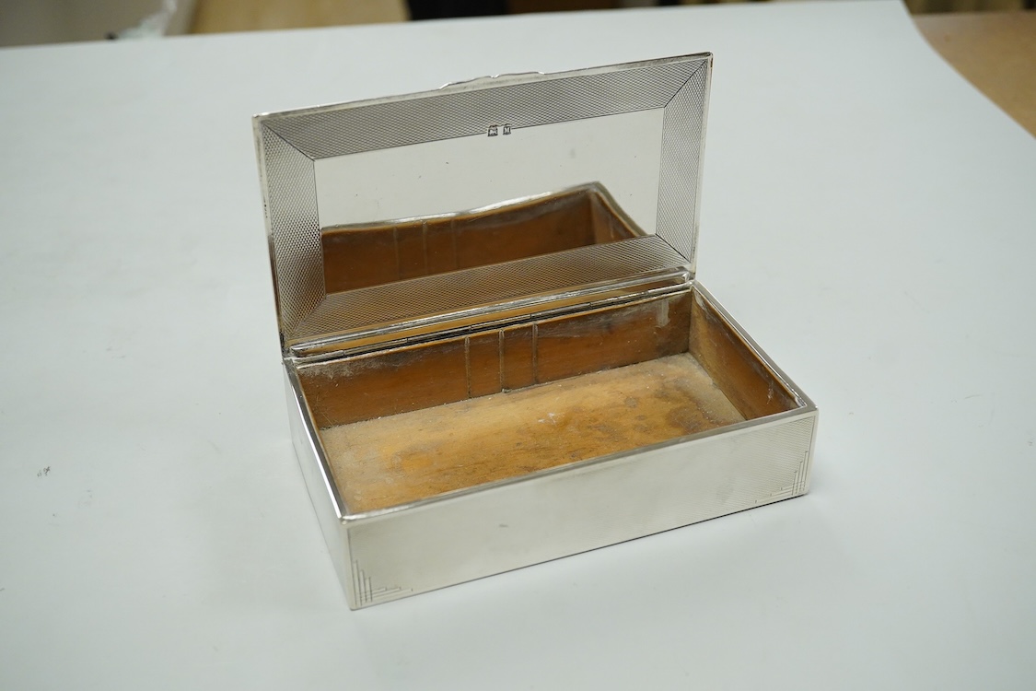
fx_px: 1295
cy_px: 346
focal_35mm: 45
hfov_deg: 43.6
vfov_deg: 29.9
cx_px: 518
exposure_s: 1/400
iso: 2500
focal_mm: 30
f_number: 8
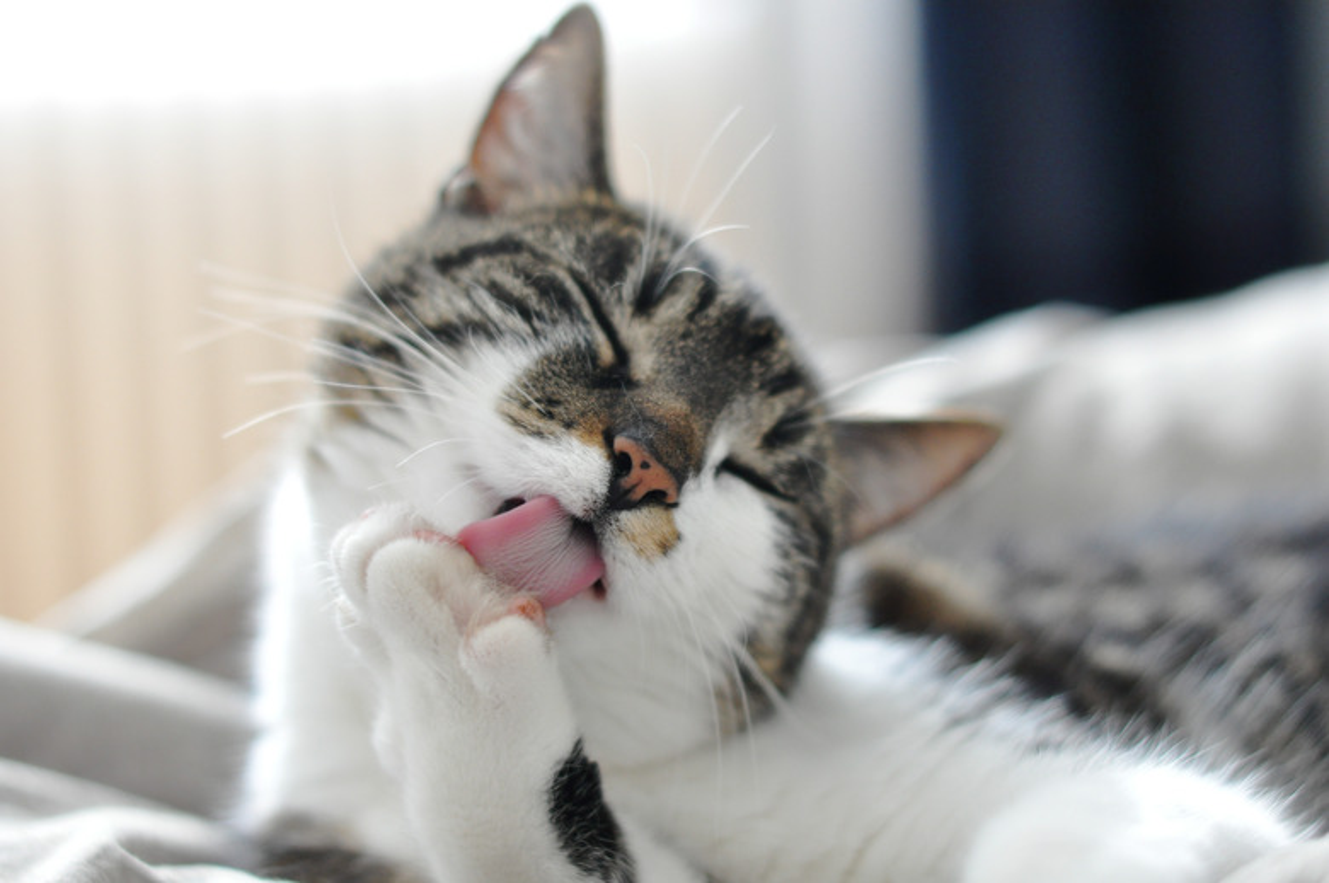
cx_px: 664
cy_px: 442
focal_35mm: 75
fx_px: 2765
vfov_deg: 18.1
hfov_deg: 27.0
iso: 1000
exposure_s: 1/200
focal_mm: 50
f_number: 2.2
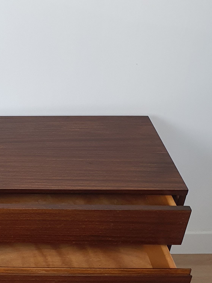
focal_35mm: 70
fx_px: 572
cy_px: 216
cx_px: -70
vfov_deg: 27.4
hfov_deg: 19.3
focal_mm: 4.32
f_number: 2.4
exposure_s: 1/100
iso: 160
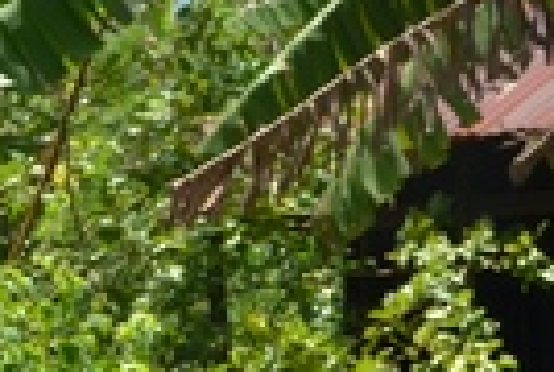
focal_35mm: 253
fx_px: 3908
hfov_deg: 7.8
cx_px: -500
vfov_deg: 5.4
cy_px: 473
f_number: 13
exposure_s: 1/640
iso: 1000
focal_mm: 35
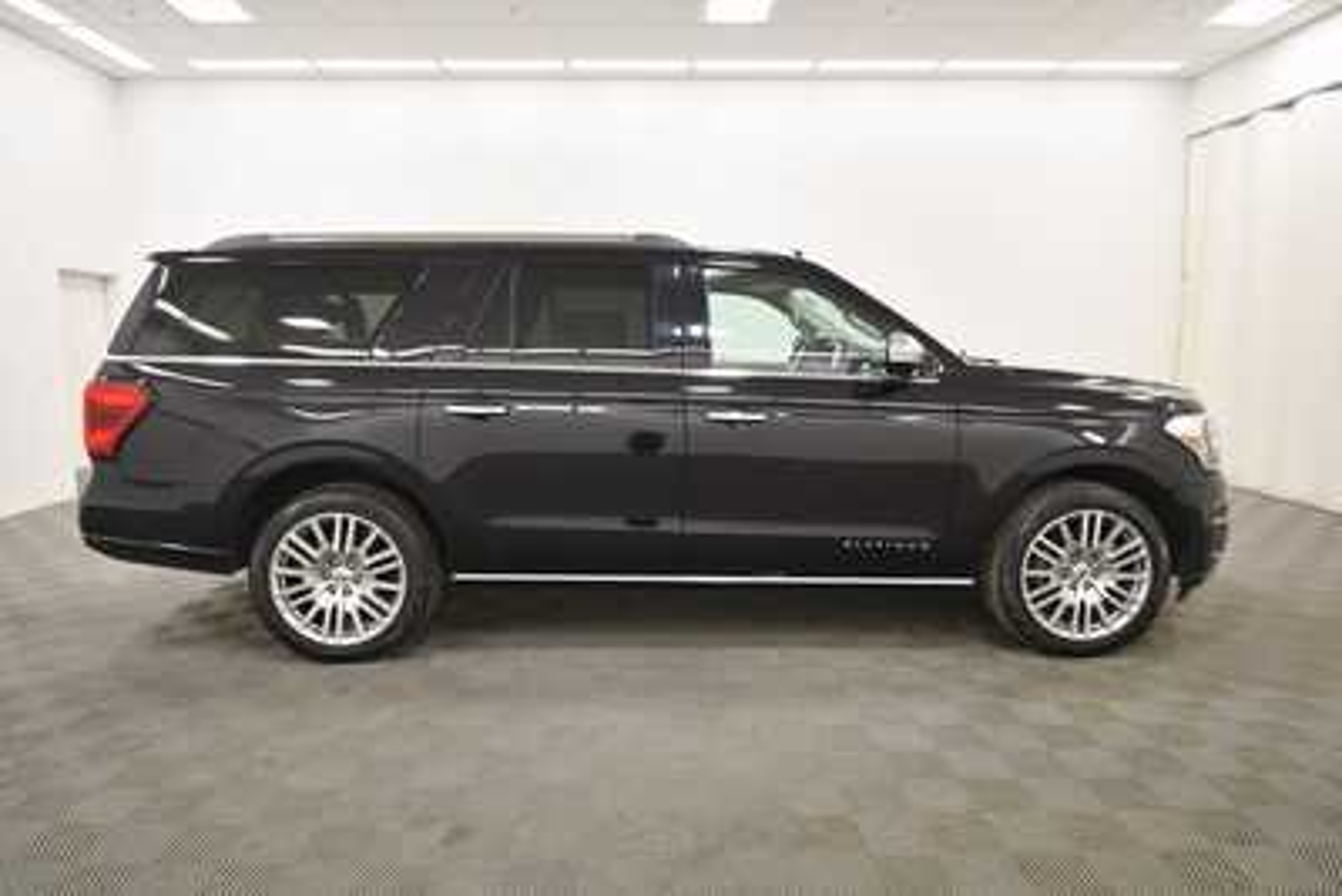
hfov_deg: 78.6
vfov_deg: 57.3
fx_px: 820
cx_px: 671
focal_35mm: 22
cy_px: 448
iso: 900
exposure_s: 1/125
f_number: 5
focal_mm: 15
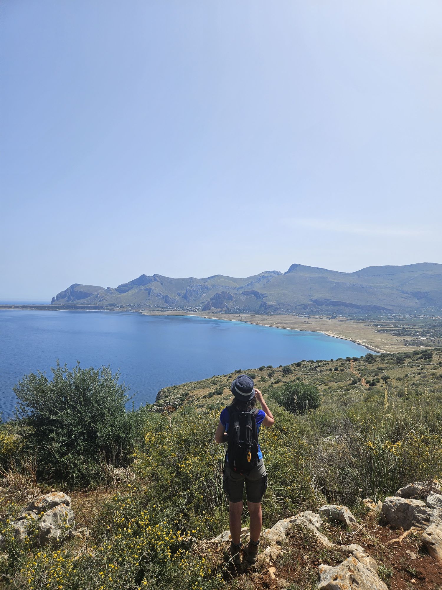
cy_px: 295
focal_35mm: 23
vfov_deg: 73.9
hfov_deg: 58.9
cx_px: 221
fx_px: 392
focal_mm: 5.4
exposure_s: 1/3399
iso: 25
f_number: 1.8
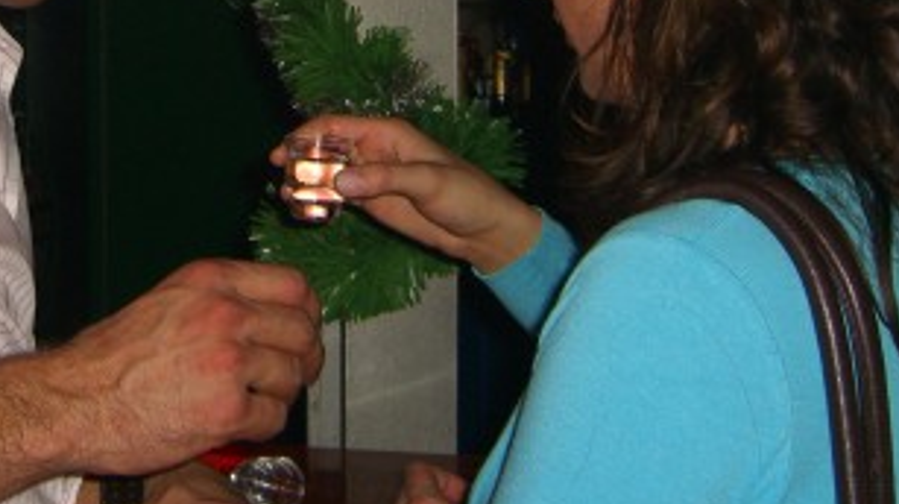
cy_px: -38
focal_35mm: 81
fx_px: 1929
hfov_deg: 25.8
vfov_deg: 14.6
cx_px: 202
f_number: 2.8
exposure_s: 1/60
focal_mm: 7.9
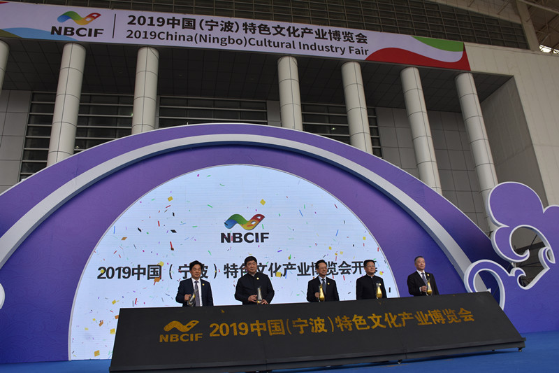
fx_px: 419
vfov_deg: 47.9
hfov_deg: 67.4
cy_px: 186
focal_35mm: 27
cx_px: 280
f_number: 8
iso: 500
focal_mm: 18
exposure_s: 1/500
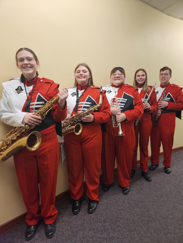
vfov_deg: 73.9
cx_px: 92
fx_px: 162
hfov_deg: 58.9
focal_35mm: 23
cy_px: 122
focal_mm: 5.4
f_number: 1.8
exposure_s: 1/120
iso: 500
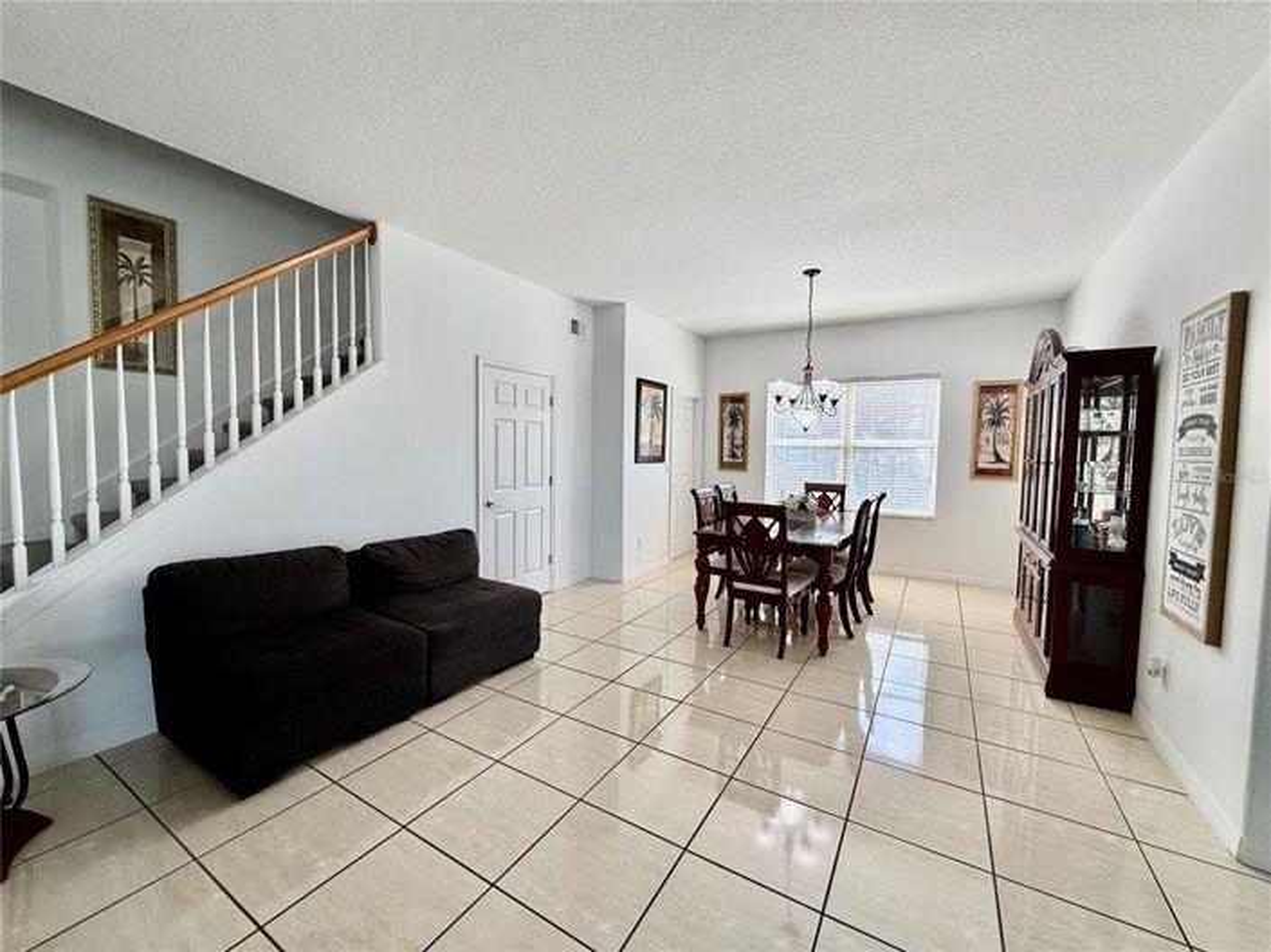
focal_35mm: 14
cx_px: 636
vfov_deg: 85.6
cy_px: 476
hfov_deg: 102.1
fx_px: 514
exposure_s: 1/225
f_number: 2.2
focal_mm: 2.22
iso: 50
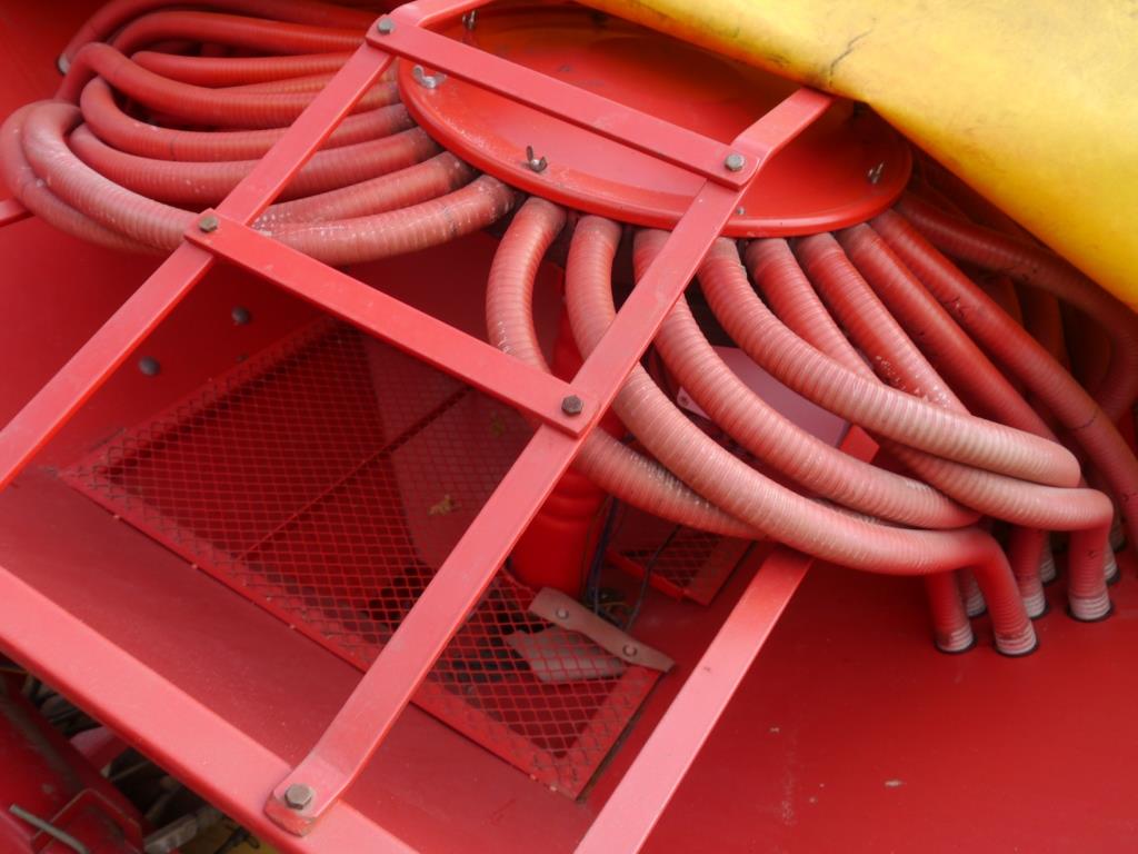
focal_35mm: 34
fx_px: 1118
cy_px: 427
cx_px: 569
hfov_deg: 54.0
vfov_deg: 41.8
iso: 160
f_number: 5.6
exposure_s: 1/160
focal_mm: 17
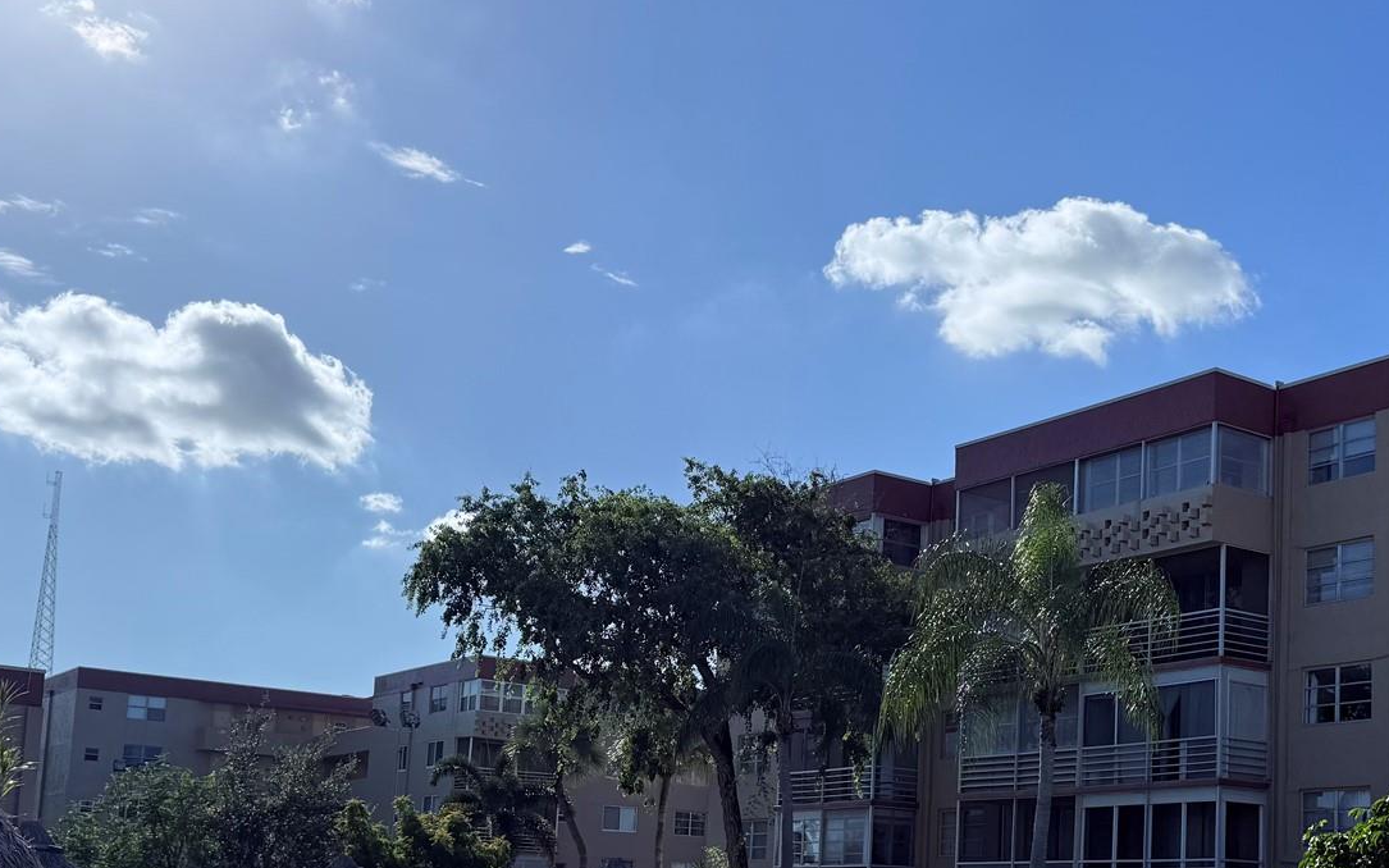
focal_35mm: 48
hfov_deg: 41.0
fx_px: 1817
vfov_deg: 26.4
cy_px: 693
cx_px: 987
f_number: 1.78
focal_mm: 6.76
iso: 80
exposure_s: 1/8130
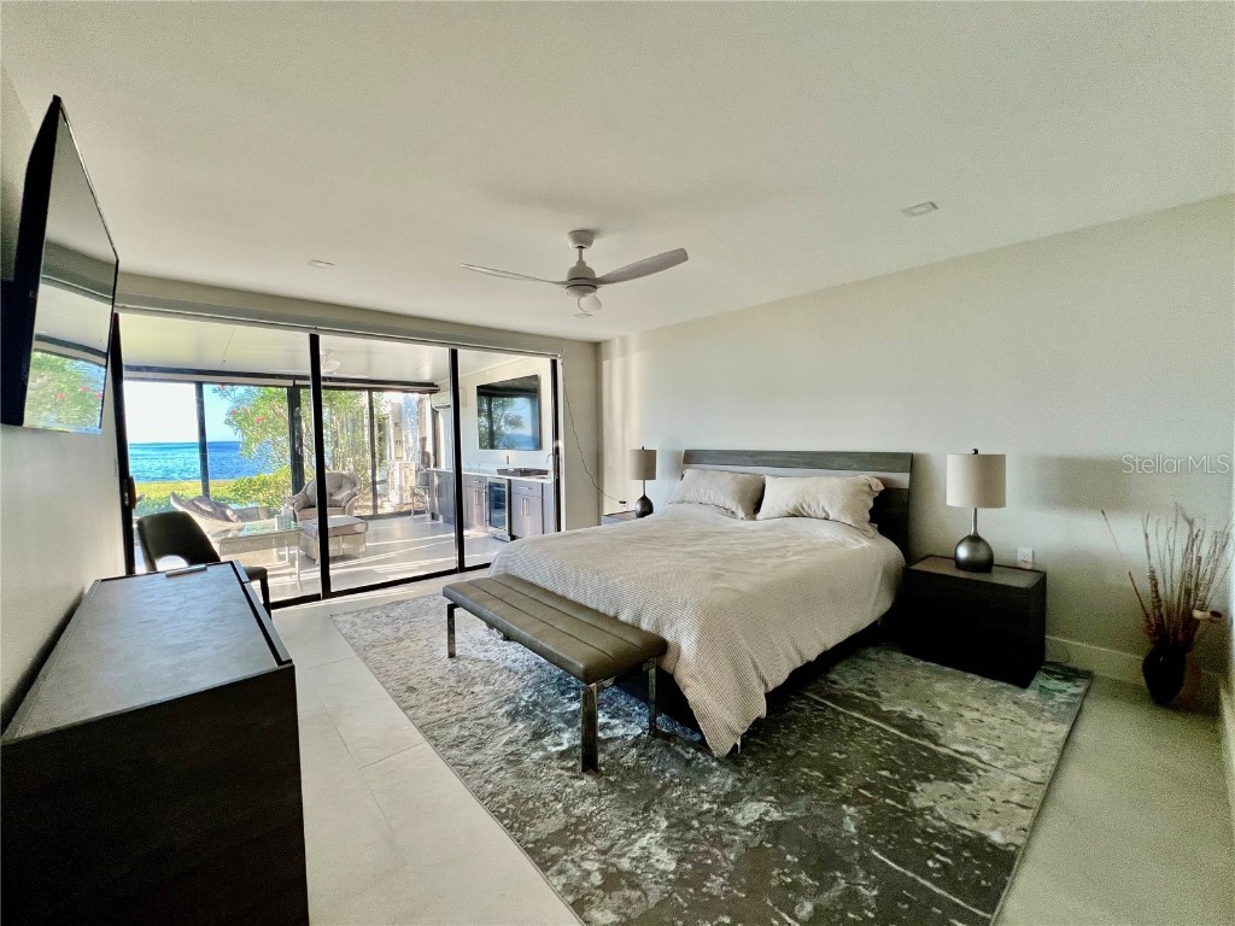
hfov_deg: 106.2
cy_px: 463
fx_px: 464
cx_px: 618
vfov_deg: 89.9
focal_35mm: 13
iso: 125
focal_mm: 1.57
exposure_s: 1/120
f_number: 1.8
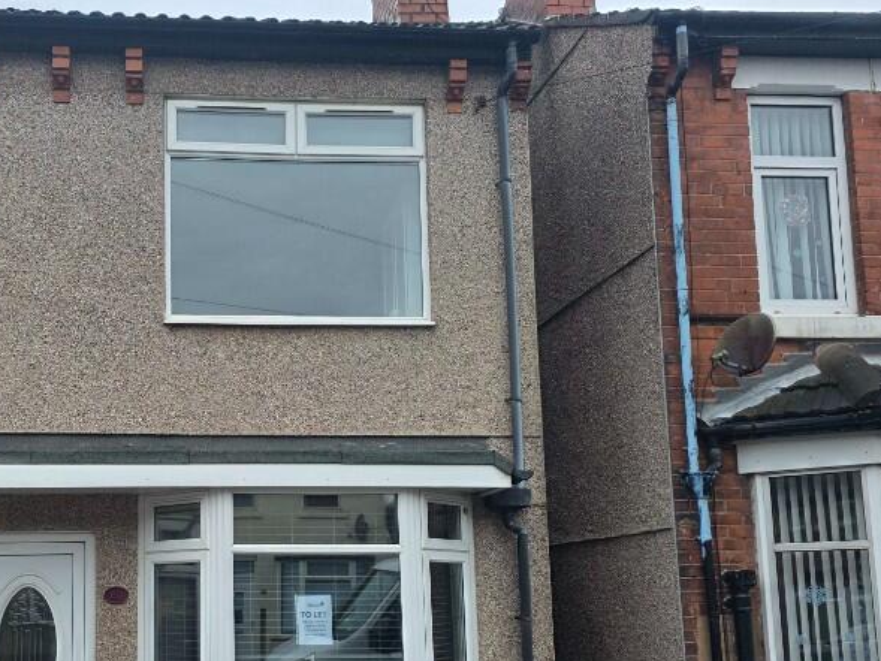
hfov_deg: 45.2
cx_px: 221
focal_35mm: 40
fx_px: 1018
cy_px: 465
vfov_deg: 35.4
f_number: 1.7
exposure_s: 1/359
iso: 50
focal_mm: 6.3
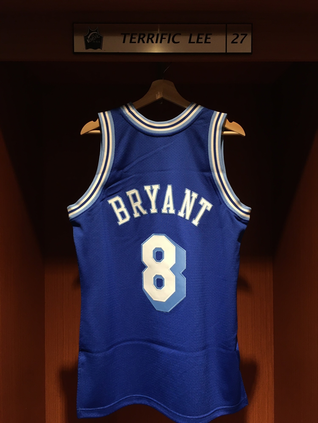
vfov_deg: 61.7
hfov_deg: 48.2
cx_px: 159
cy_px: 212
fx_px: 355
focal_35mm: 29
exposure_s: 1/30
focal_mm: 4.15
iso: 80
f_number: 2.2
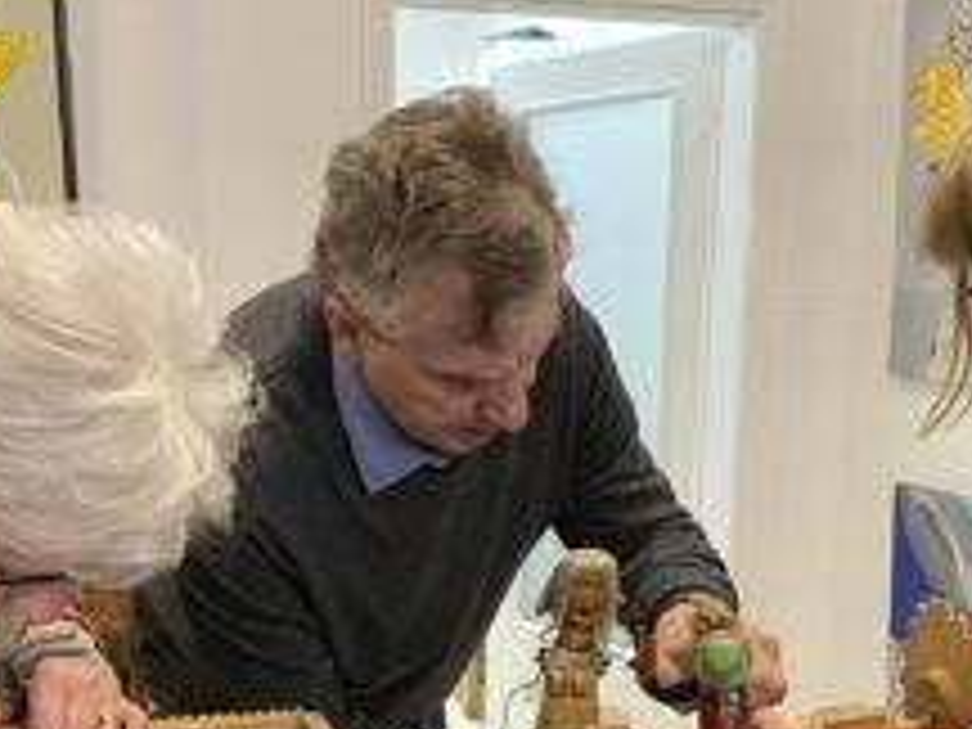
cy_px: 668
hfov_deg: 39.7
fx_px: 1348
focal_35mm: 48
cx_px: 475
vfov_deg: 29.0
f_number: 1.8
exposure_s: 1/50
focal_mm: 4.25
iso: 250
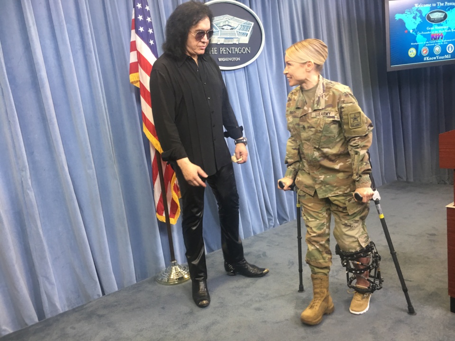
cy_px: 170
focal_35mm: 29
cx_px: 228
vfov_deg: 48.2
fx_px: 381
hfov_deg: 61.7
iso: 40
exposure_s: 1/15
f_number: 2.2
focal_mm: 4.15
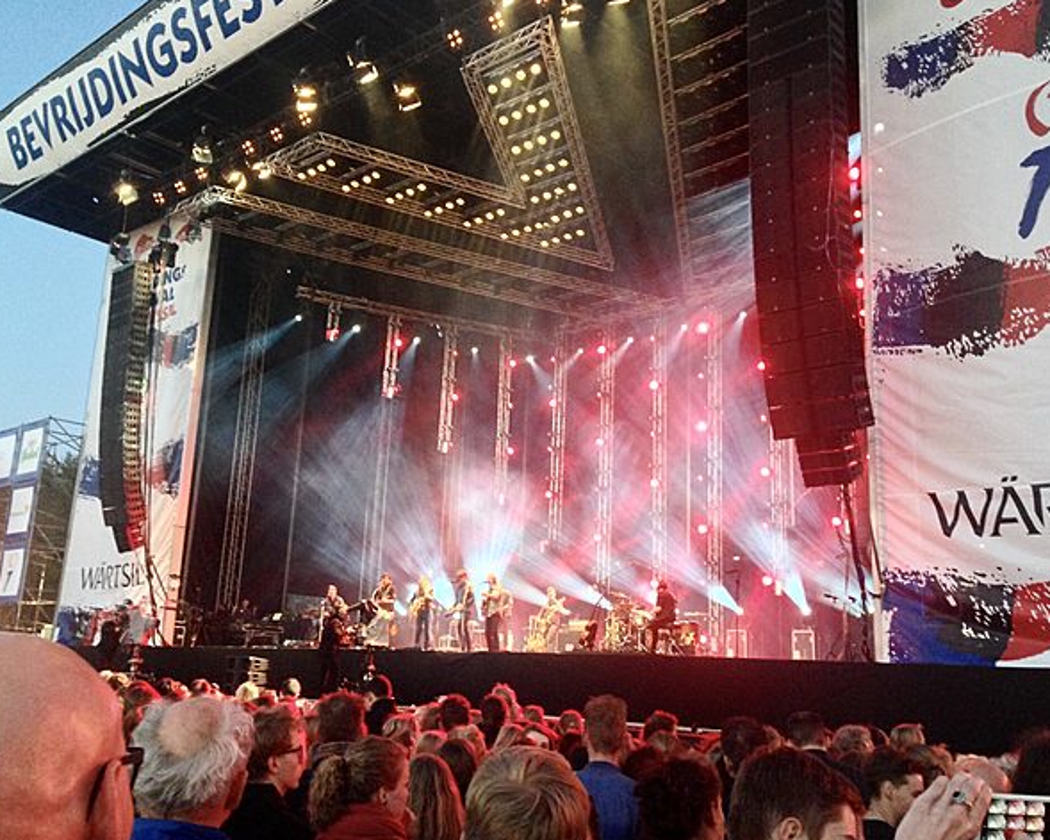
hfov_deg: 51.5
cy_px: 424
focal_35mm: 35
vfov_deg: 42.2
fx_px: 1087
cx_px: 519
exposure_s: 1/20
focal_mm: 4.12
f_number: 2.4
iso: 250
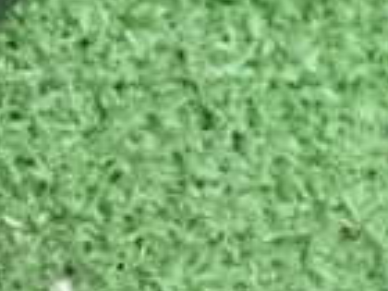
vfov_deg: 7.7
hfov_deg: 9.6
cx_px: -427
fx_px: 2118
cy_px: -155
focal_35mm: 189
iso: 5000
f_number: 2.9
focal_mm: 7.84
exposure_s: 1/125
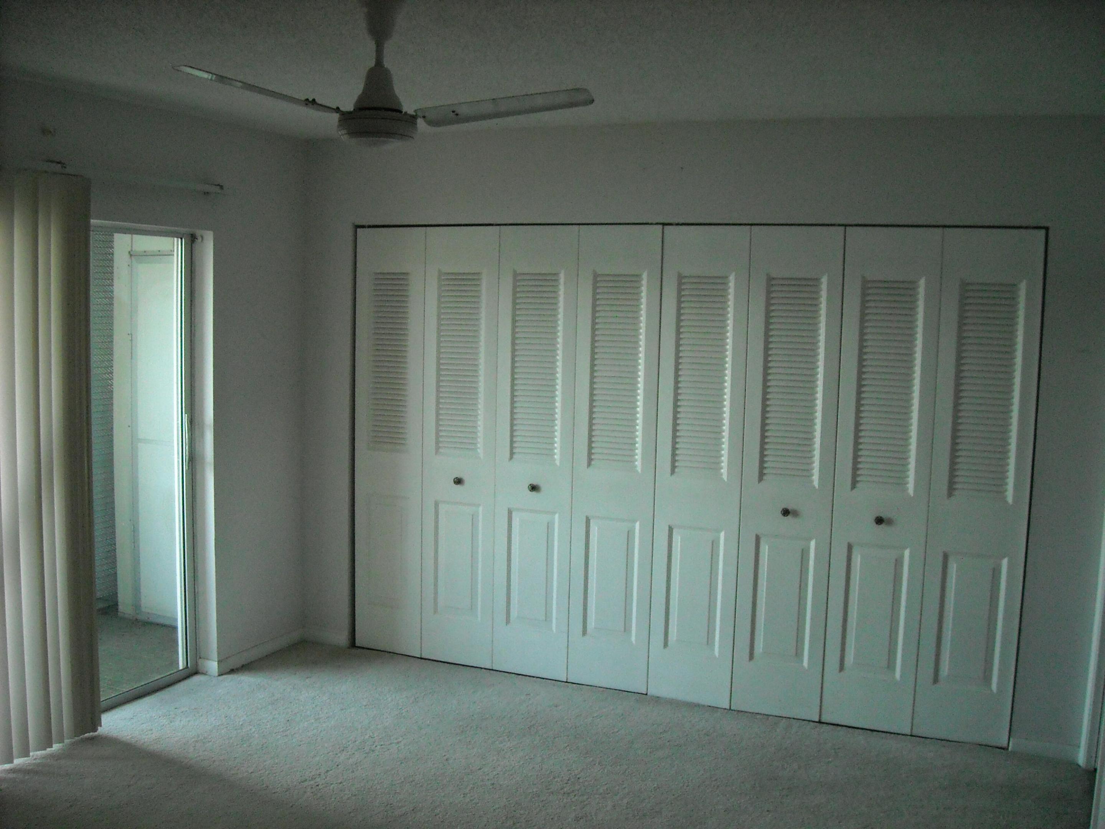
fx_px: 1117
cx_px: 552
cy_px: 414
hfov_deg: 52.6
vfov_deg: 40.7
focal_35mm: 35
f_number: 2.8
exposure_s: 1/40
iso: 400
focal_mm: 5.7
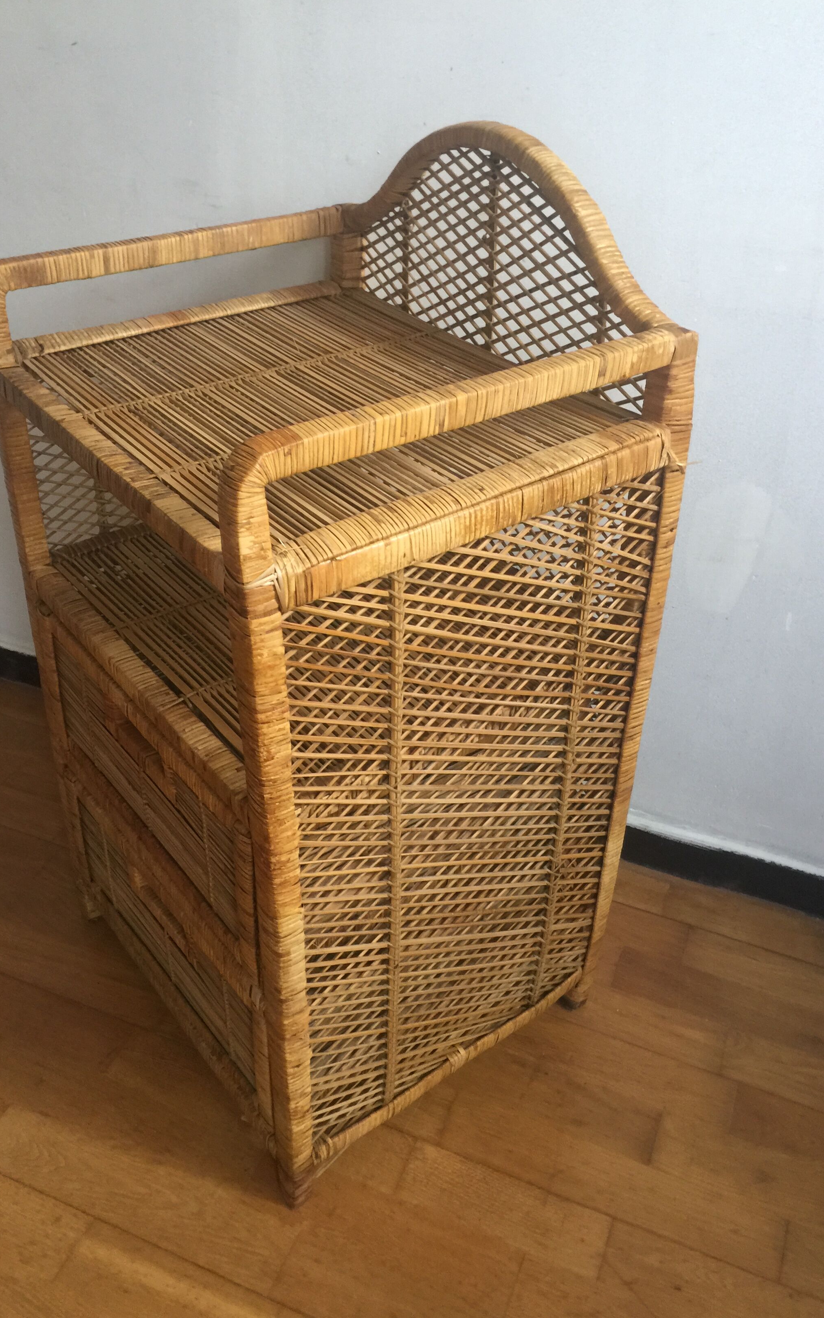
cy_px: 661
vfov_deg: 61.2
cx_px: 371
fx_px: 1114
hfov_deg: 40.6
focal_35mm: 31
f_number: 2.2
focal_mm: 4.15
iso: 80
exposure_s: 1/17
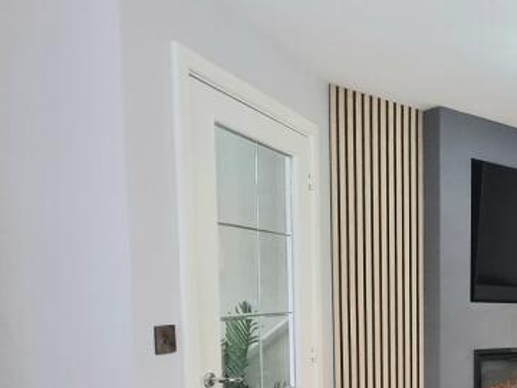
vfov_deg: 36.4
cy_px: 345
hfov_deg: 34.2
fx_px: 553
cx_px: 685
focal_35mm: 37
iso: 125
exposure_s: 1/50
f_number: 2.2
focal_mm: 2.2
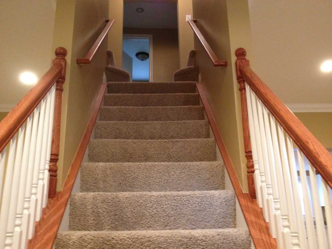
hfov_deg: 52.6
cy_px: 124
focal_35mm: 35
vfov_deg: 40.7
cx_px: 166
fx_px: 336
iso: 400
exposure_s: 1/20
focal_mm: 4.28
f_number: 2.4
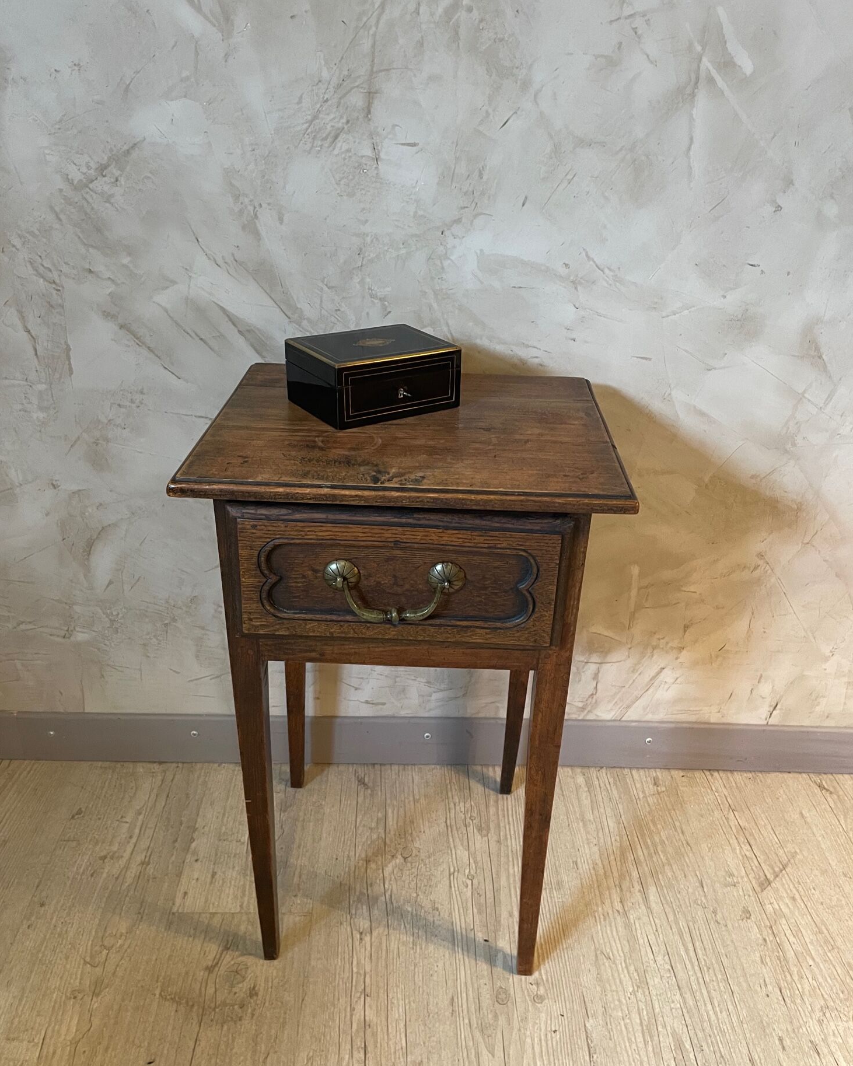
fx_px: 883
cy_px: 511
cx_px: 440
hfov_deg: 51.5
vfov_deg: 62.2
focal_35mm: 28
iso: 250
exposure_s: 1/50
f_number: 1.6
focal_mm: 4.2
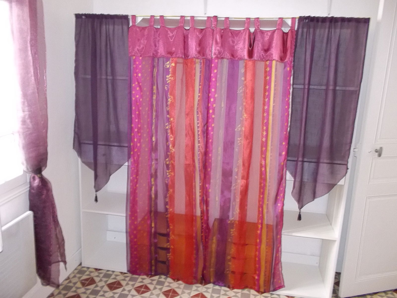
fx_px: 333
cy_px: 149
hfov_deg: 61.6
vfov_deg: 48.3
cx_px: 198
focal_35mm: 29
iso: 320
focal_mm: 4.1
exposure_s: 1/40
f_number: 3.3
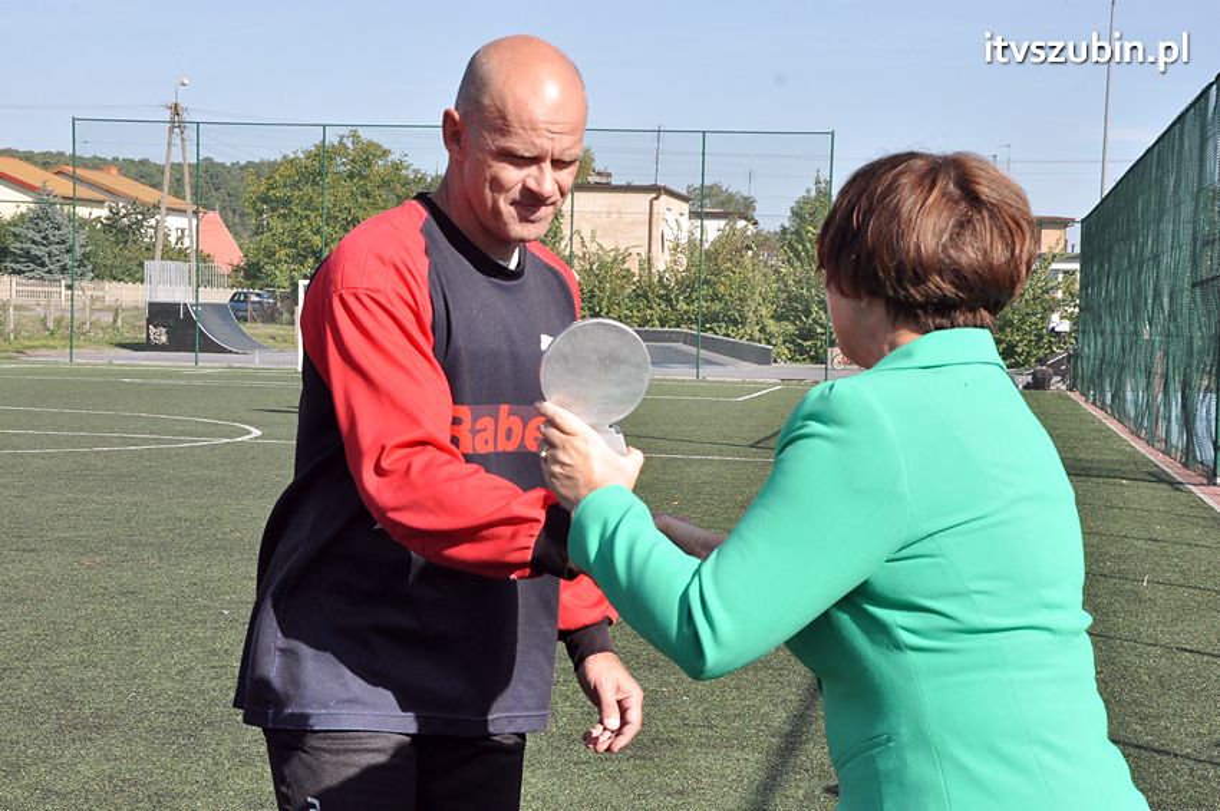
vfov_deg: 20.1
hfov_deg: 29.9
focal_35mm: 68
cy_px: 406
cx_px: 610
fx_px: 2285
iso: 640
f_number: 11
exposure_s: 1/500
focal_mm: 45
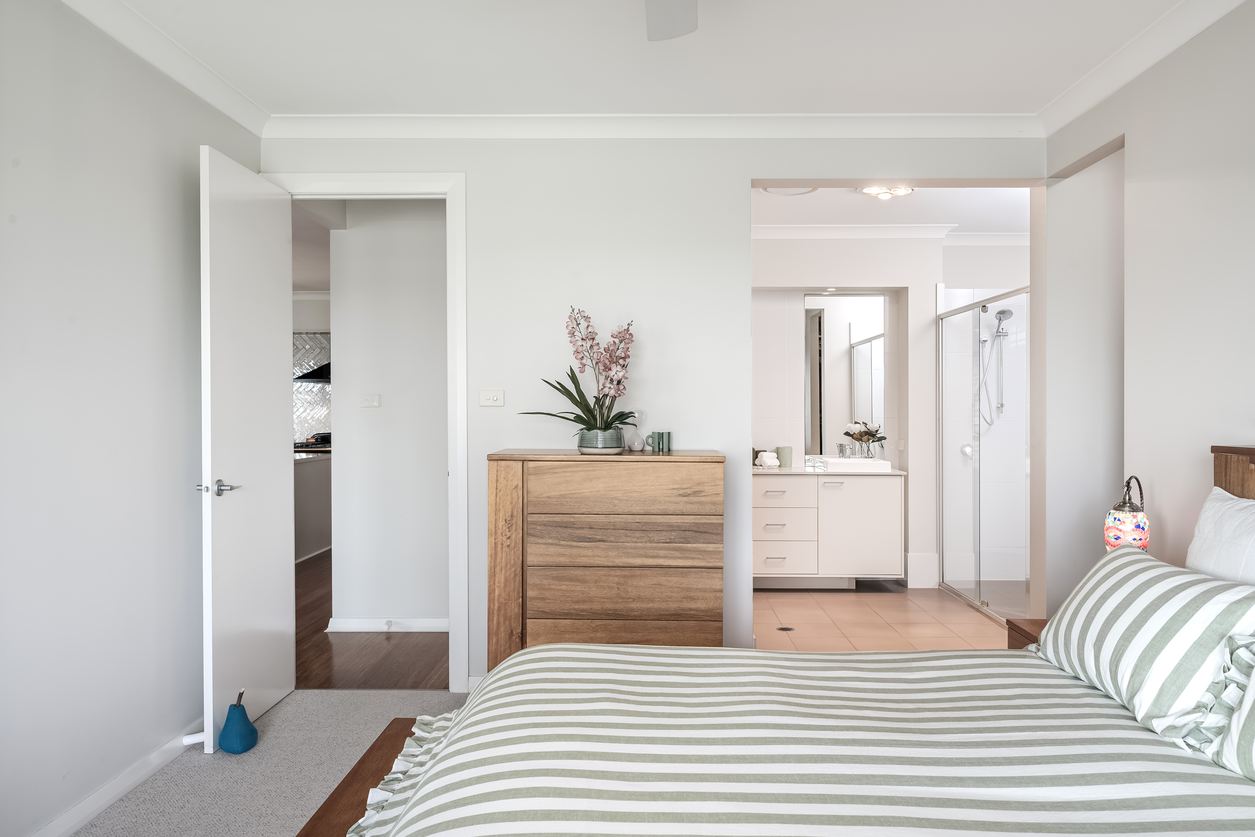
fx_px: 575
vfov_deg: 72.1
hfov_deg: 95.0
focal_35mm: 16
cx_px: 628
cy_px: 418
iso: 500
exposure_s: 1/160
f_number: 9
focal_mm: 16.5
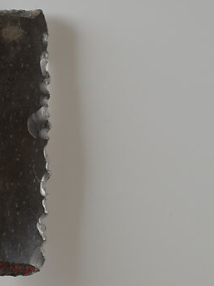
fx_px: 833
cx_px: 12
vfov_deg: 19.5
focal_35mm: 101
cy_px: 143
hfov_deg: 14.5
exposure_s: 1/8
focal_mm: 40
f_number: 18
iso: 100
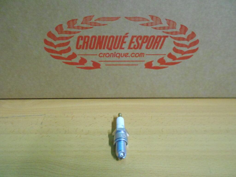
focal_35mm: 26
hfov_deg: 67.3
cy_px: 88
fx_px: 177
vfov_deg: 53.1
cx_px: 118
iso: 800
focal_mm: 4.6
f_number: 3.2
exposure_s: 1/30
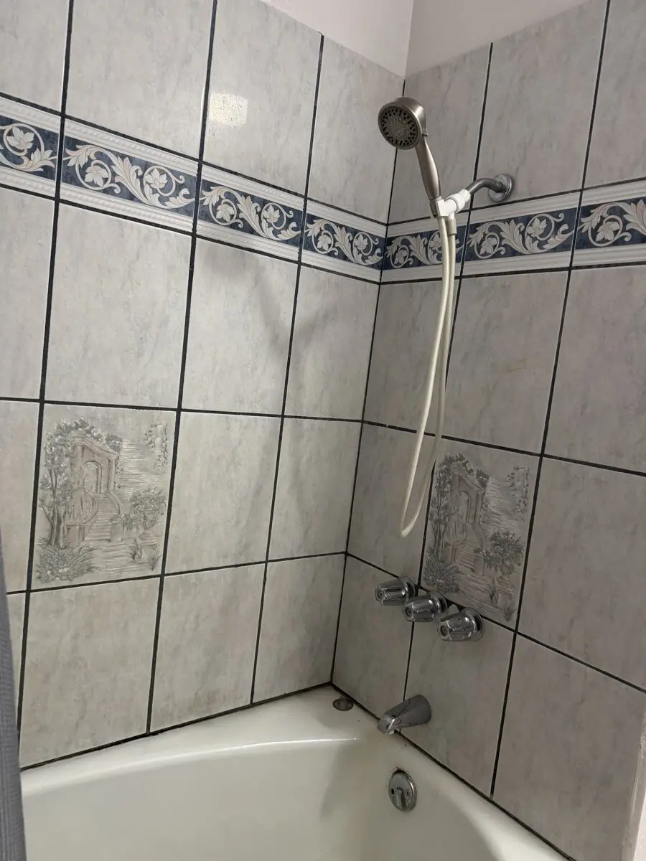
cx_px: 323
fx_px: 597
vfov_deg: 71.6
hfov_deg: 56.8
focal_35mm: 24
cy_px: 430
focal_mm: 6.76
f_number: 1.78
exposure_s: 1/60
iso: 400
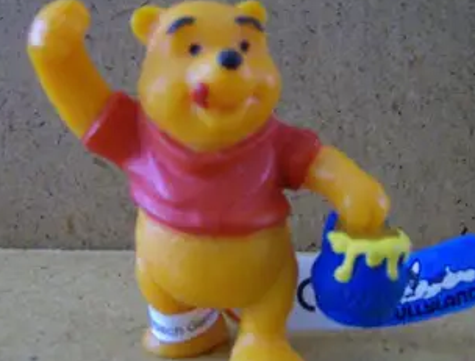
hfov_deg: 34.1
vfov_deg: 26.2
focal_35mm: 56
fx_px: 772
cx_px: 204
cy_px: 227
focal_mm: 6
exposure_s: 1/26.1
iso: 200
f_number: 2.8
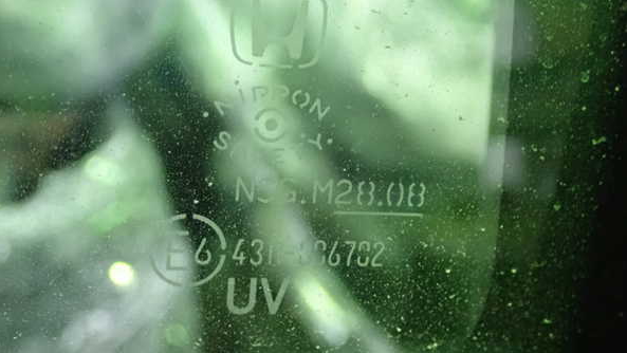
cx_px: 314
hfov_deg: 38.5
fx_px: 898
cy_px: 211
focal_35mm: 54
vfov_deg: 22.2
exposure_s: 1/25
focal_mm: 8.99
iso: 1600
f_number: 3.2
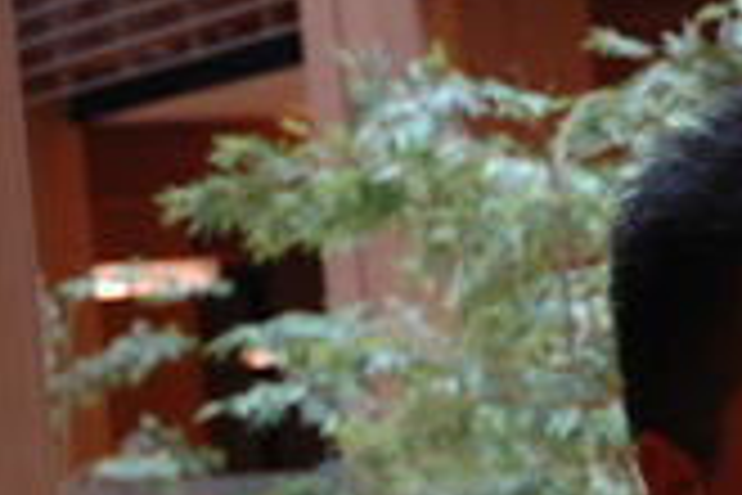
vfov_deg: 7.2
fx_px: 3933
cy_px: 551
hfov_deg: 10.6
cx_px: 949
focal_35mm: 191
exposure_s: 1/25
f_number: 4.2
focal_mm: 35
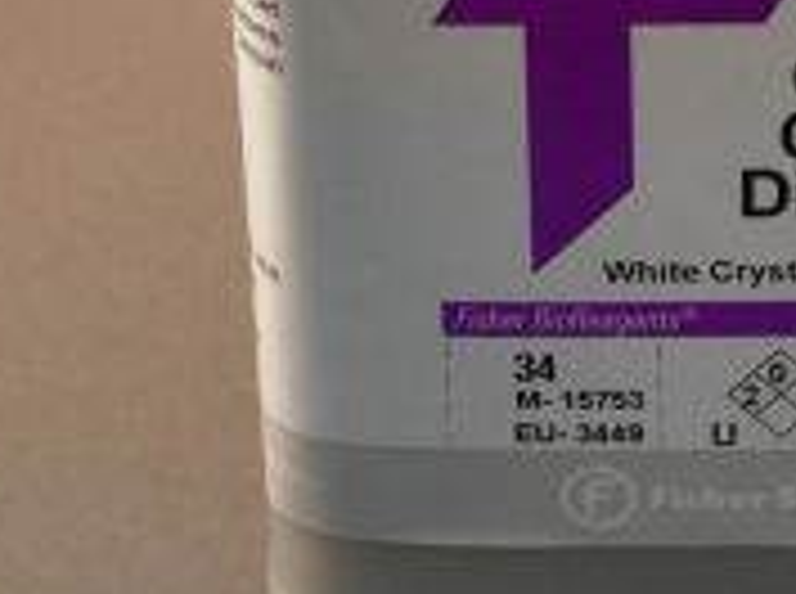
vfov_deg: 6.6
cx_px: 796
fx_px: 5072
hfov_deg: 8.9
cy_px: -216
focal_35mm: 221
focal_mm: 12.7
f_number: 3.5
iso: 64
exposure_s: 1/26.1
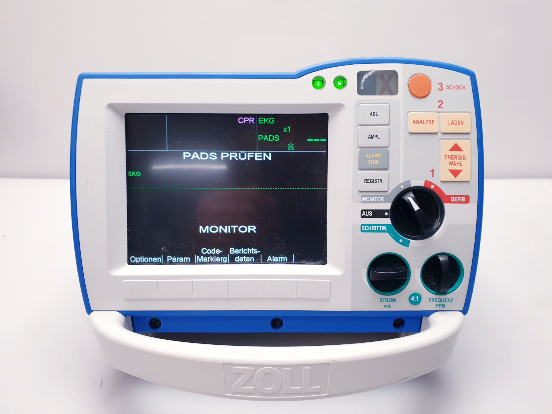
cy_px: 207
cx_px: 276
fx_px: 415
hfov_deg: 67.3
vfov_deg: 53.1
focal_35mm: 26
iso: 80
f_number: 2.4
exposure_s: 1/50
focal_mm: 4.3
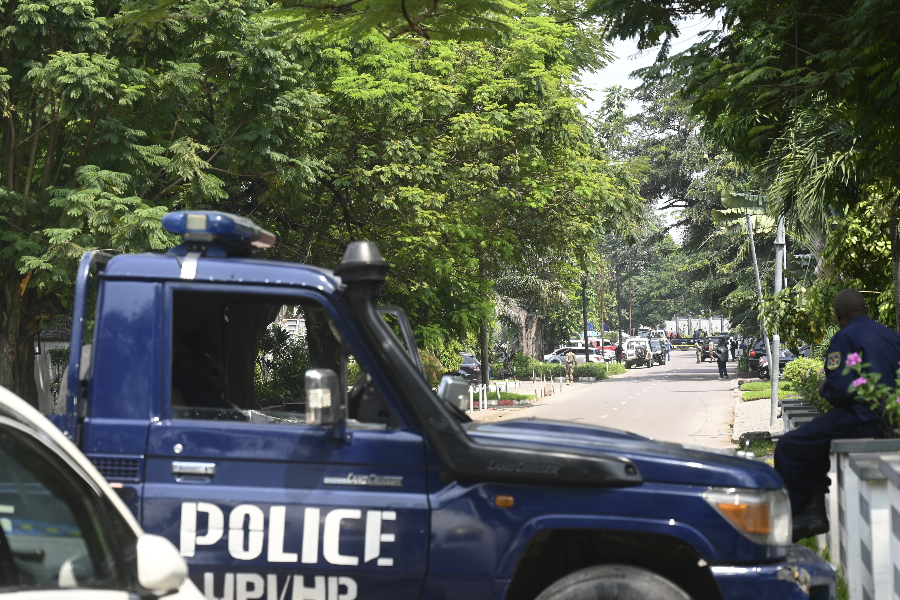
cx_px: 450
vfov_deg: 14.5
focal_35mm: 94
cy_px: 300
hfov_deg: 21.6
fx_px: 2362
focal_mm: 63
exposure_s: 1/250
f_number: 4.5
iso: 100
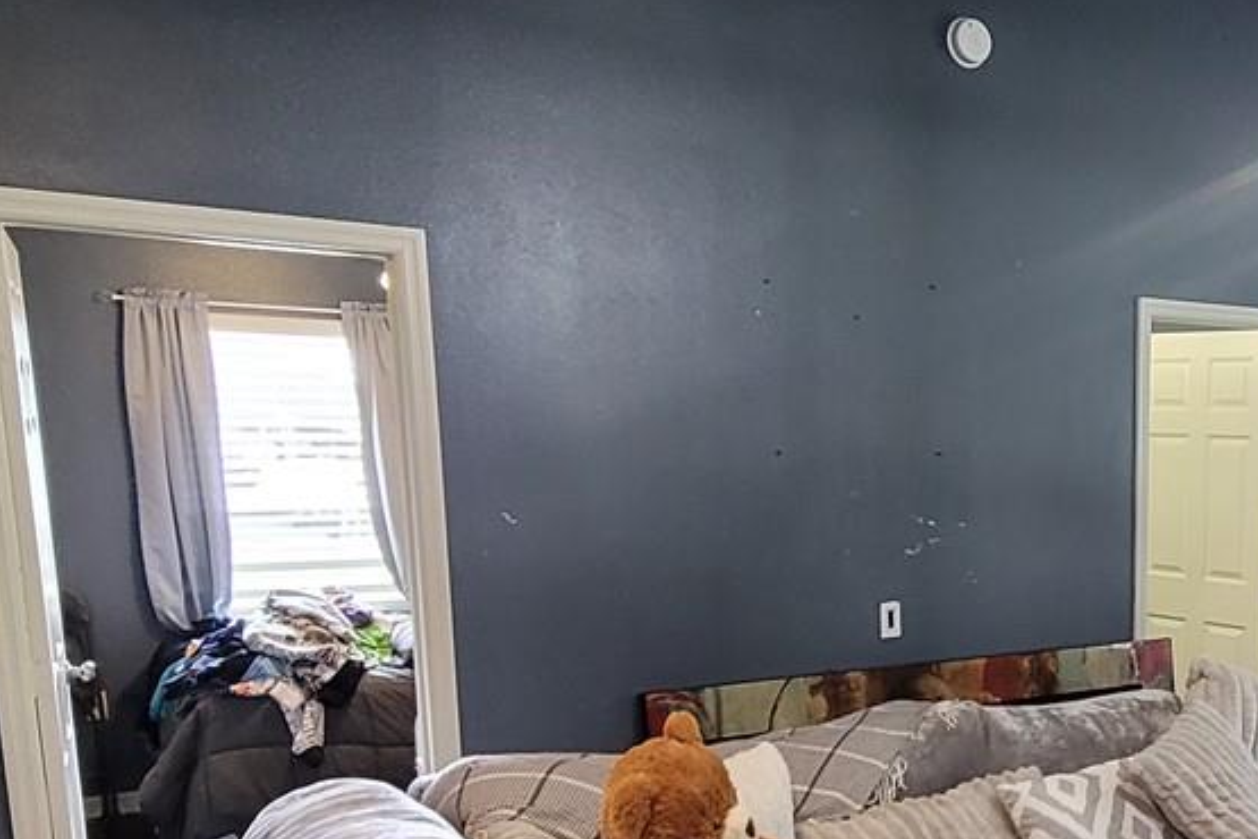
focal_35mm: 39
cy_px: 694
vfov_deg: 33.1
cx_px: 1213
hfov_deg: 43.6
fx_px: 1363
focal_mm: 2.2
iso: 320
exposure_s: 1/40
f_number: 2.2
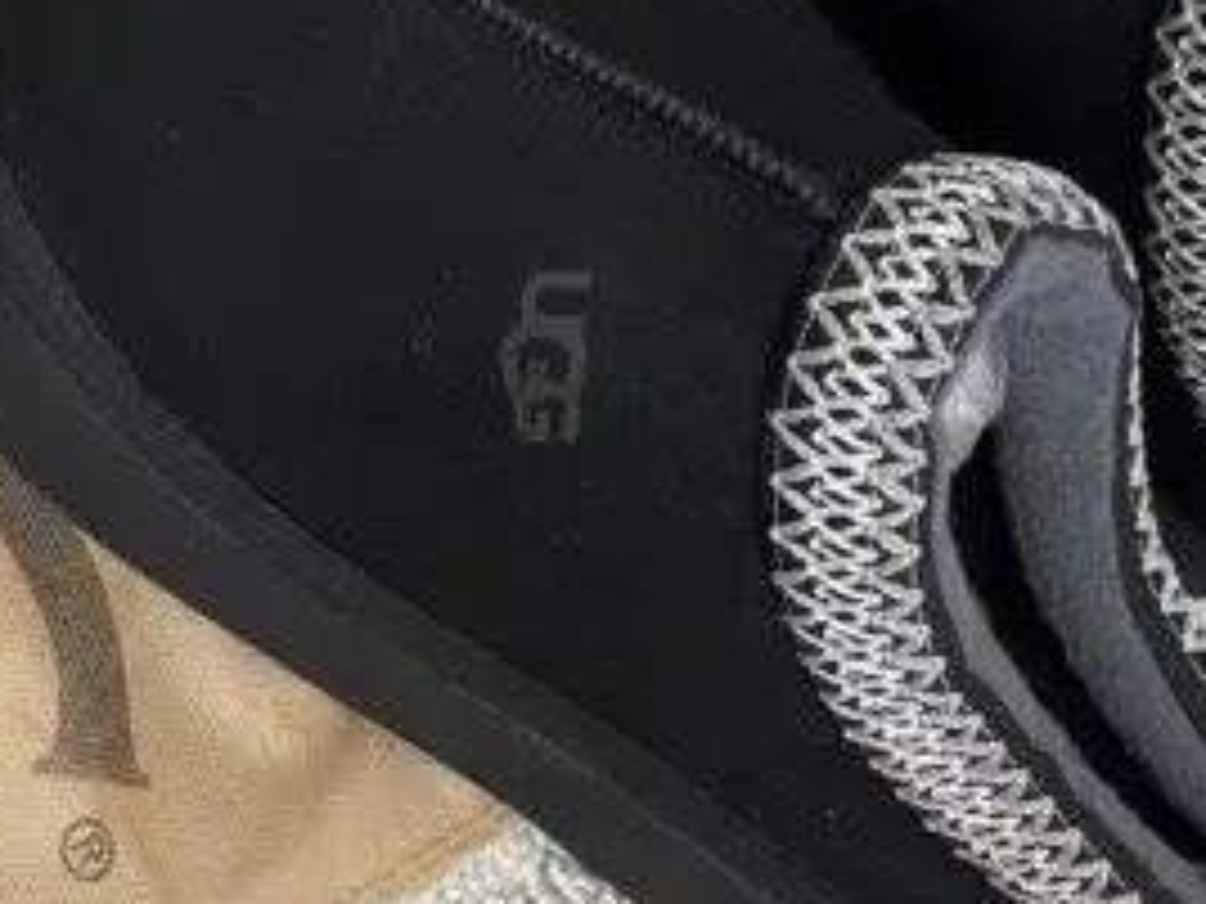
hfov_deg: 29.6
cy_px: 157
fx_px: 2160
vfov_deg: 23.2
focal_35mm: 62
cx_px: 76
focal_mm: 4.2
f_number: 1.6
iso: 250
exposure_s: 1/60
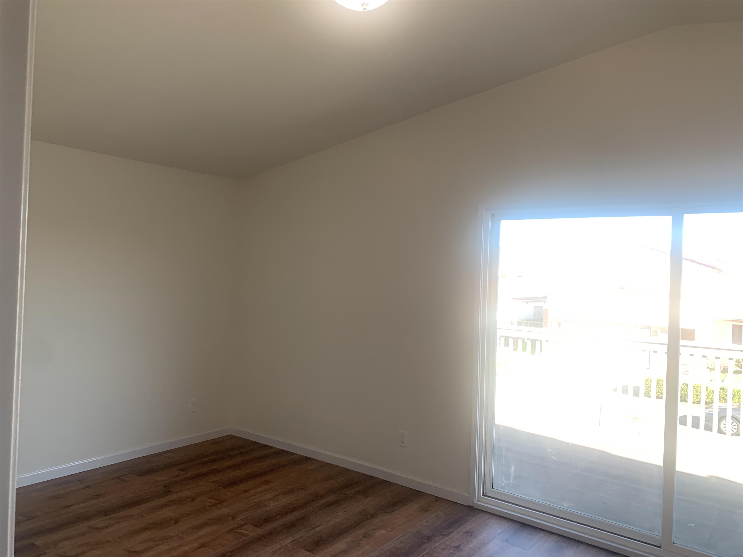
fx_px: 558
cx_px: 372
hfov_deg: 67.3
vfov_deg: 53.1
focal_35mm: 26
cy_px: 278
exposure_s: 1/120
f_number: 1.8
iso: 25
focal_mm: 4.25
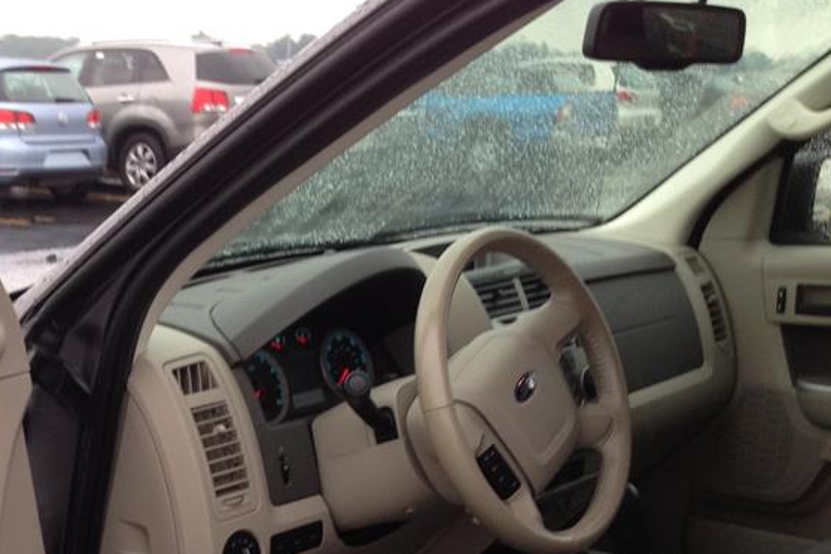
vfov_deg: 20.9
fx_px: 1454
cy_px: 551
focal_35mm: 63
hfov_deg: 30.7
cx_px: 104
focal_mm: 4.13
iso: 64
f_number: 2.4
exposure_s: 1/40
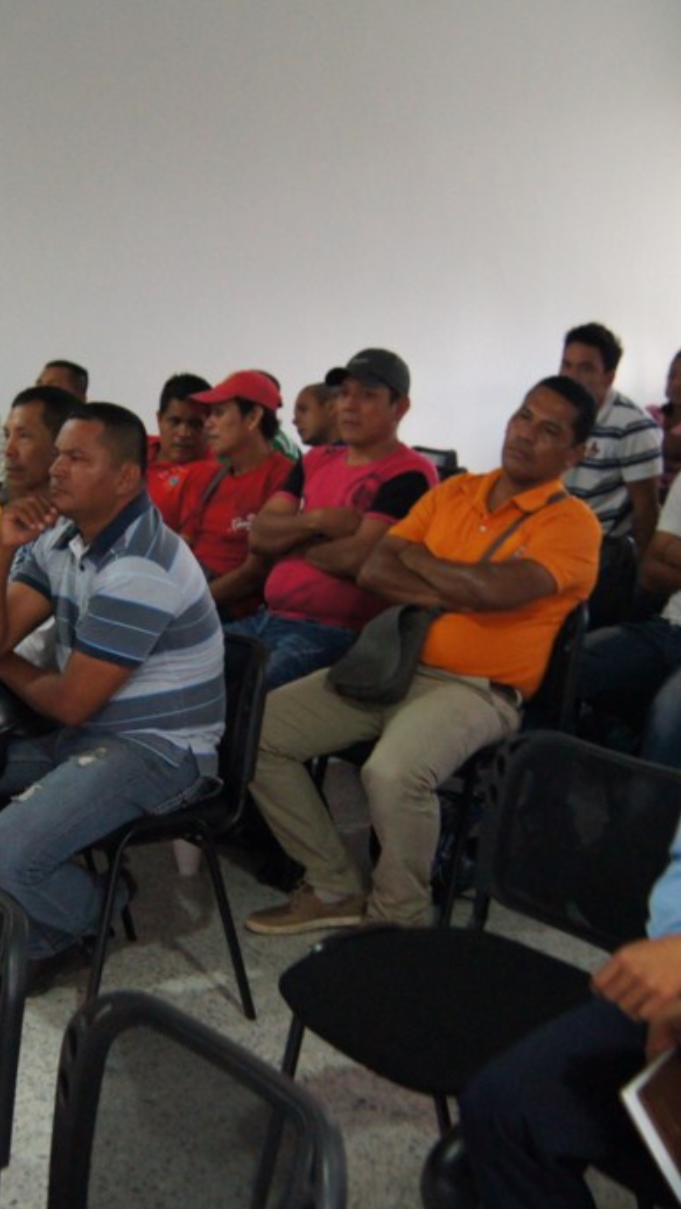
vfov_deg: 41.3
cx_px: 142
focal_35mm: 50
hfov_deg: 23.6
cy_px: 644
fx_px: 1604
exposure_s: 1/30
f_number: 3.5
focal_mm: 18
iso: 1600
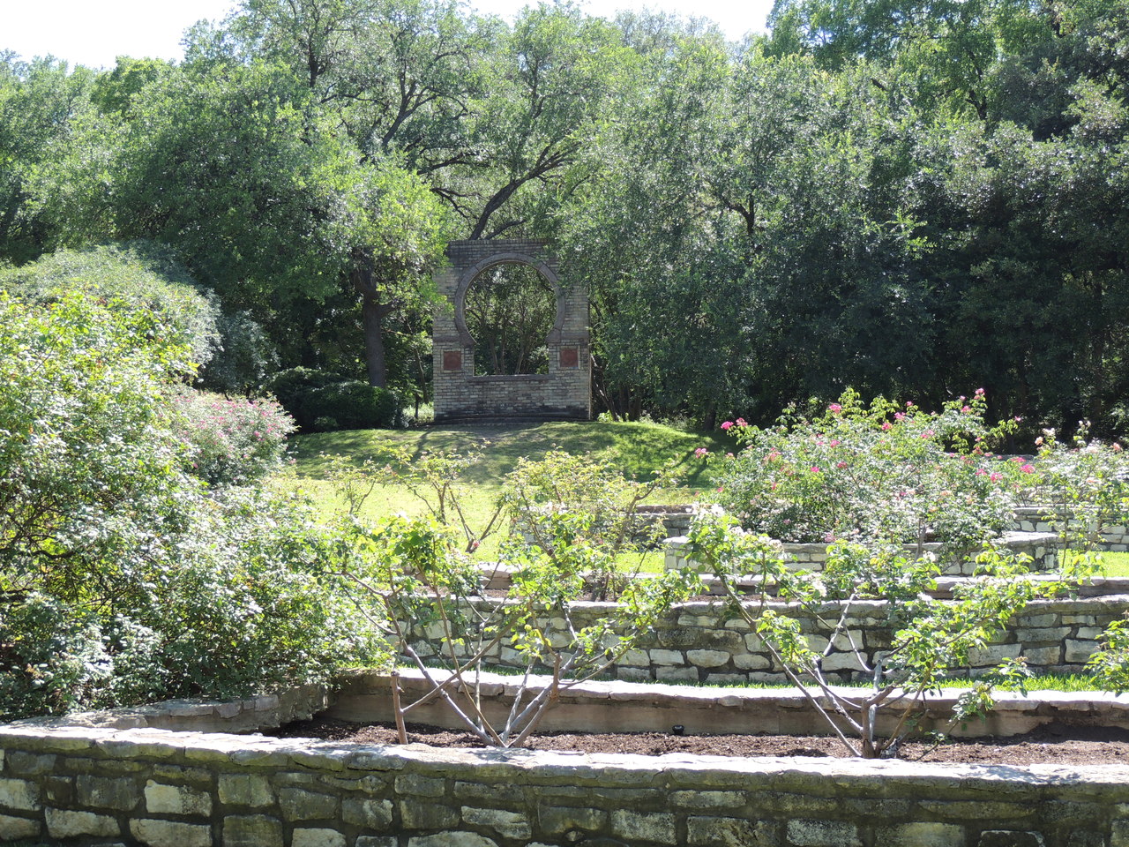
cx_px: 564
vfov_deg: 26.6
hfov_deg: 34.9
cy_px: 424
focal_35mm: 55
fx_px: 1794
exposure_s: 1/200
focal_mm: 9.8
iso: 100
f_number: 3.7
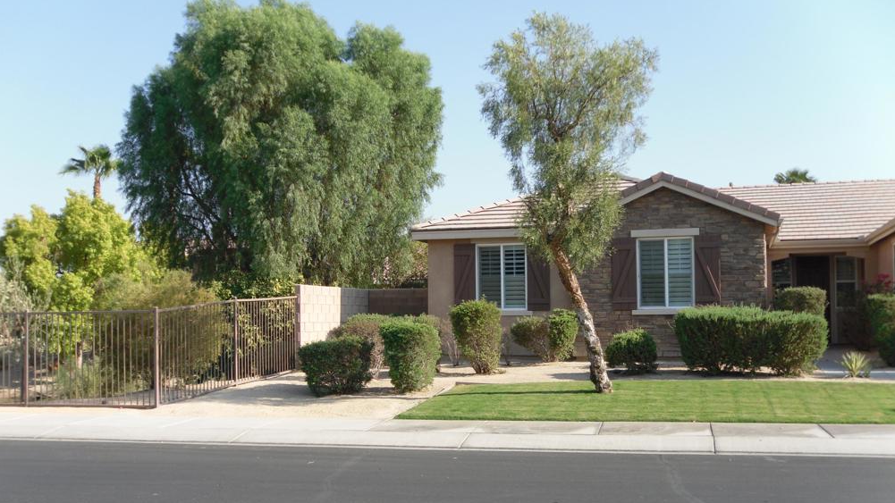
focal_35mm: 39
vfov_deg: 30.3
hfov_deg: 51.6
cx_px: 442
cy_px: 313
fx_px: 926
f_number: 8.2
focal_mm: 6.3
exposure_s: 1/103
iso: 80
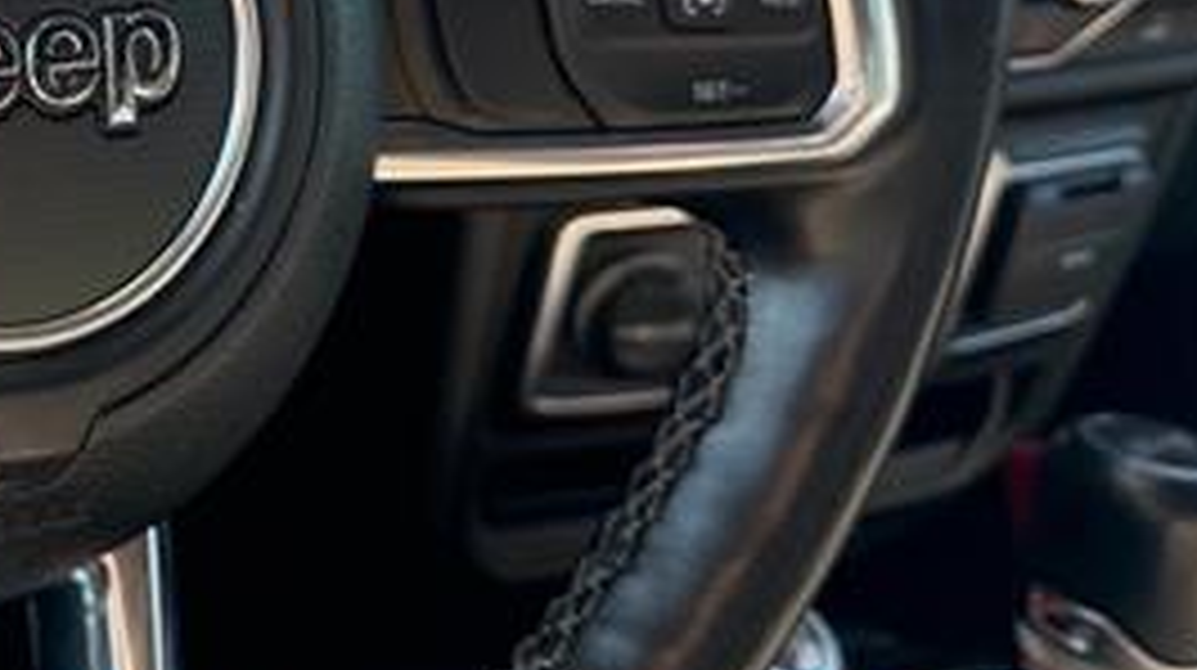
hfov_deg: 29.8
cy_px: -54
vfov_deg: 18.4
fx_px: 1998
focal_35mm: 63
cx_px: -140
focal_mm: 6.76
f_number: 1.78
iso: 200
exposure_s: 1/98
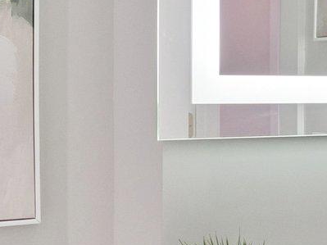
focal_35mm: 81
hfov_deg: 23.7
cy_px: 68
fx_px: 769
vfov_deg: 18.0
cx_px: 249
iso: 2000
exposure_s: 1/125
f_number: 6.3
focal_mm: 16.5
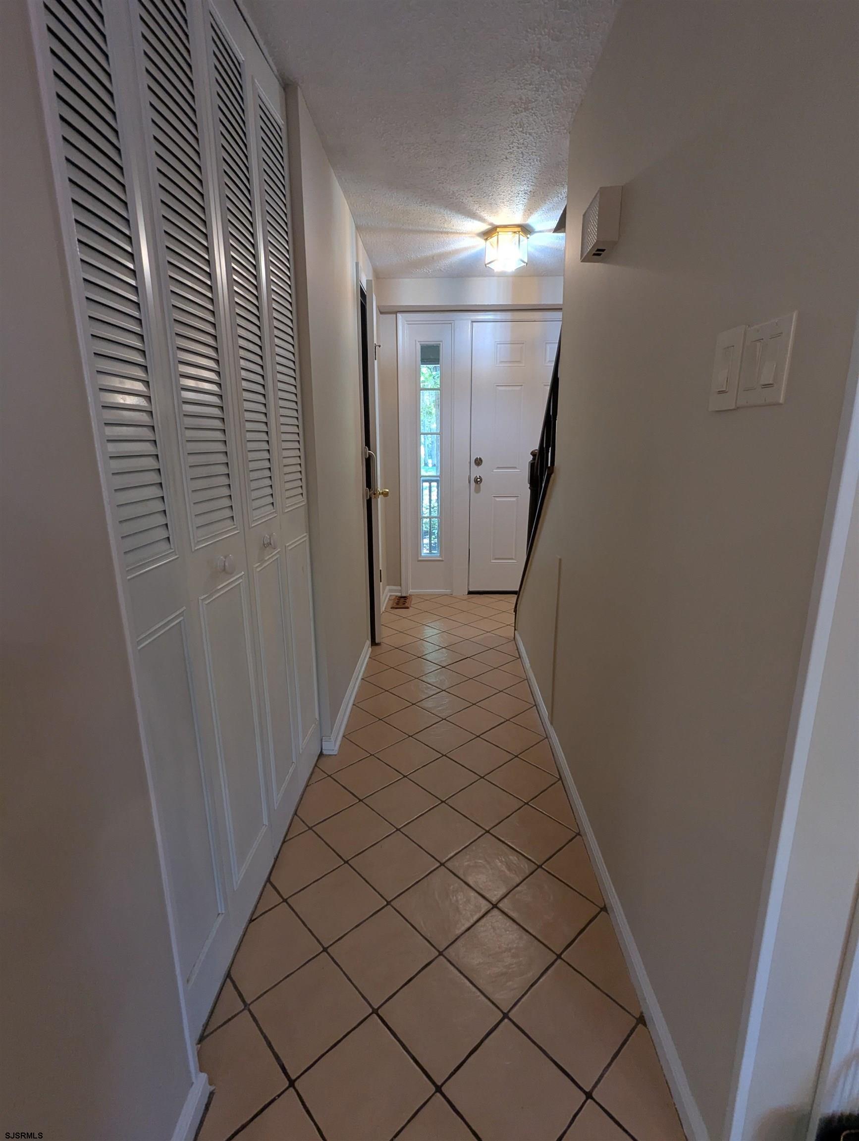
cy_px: 570
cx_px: 430
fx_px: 528
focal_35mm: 16
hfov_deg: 78.2
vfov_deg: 94.4
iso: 248
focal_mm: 2.35
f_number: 2.2
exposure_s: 1/60
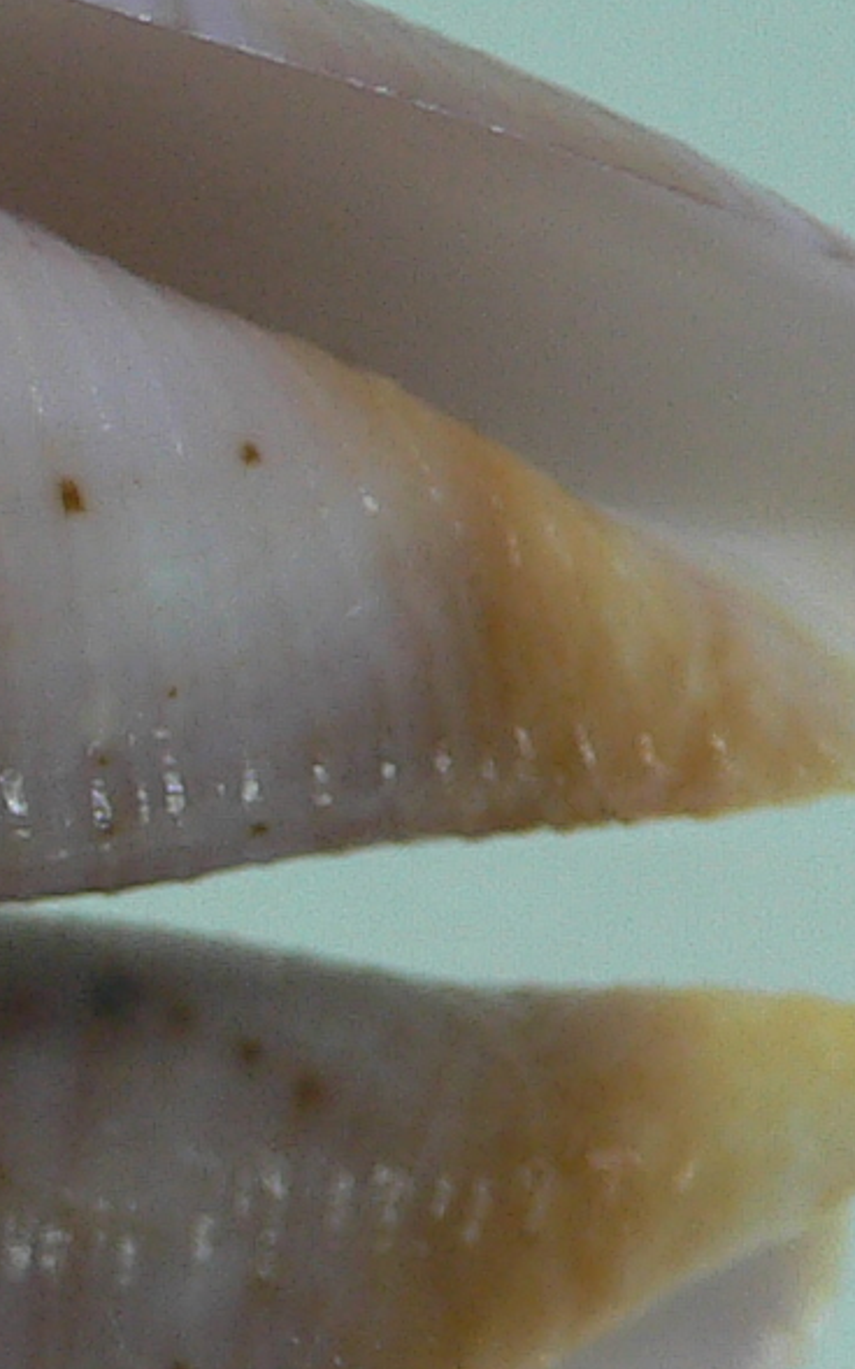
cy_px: 660
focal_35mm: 127
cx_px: -553
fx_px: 4736
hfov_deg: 9.9
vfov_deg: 16.4
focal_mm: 4.6
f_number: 2.8
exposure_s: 1/60
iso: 80
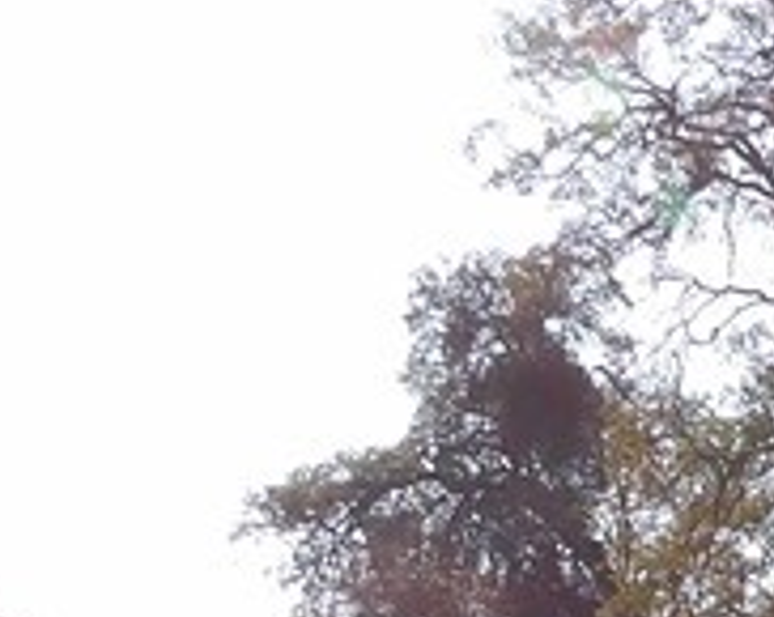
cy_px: 1183
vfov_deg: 10.8
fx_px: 3019
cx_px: 1225
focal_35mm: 132
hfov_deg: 13.6
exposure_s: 1/552
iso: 100
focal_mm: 4.3
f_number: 4.6
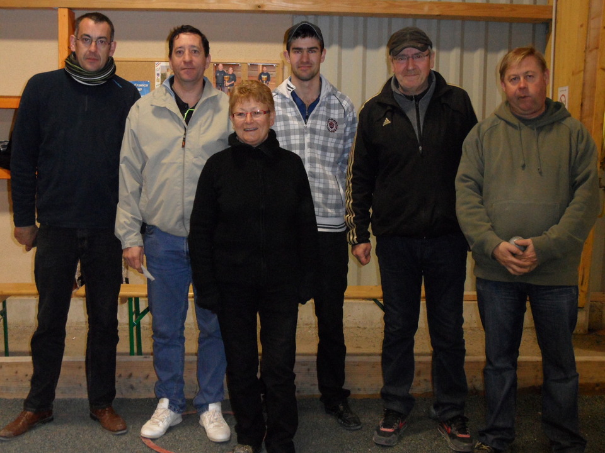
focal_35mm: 40
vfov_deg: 36.0
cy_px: 226
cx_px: 302
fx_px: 699
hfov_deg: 46.8
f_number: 3.6
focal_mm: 6.5
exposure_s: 1/45
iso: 480
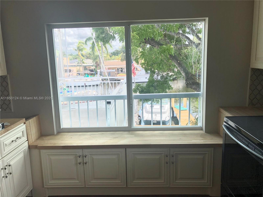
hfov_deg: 63.4
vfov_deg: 49.7
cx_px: 132
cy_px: 98
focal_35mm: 28
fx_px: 213
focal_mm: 4
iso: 20
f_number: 1.8
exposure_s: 1/410
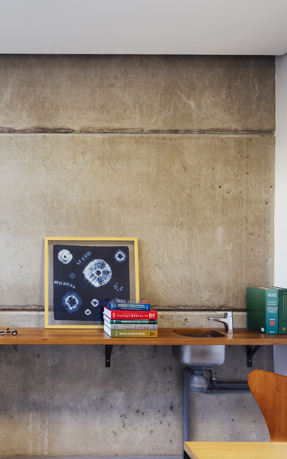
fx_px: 363
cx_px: 29
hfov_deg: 40.0
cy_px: 259
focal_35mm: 29
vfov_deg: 64.4
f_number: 7.1
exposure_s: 1/15
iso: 320
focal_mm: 16
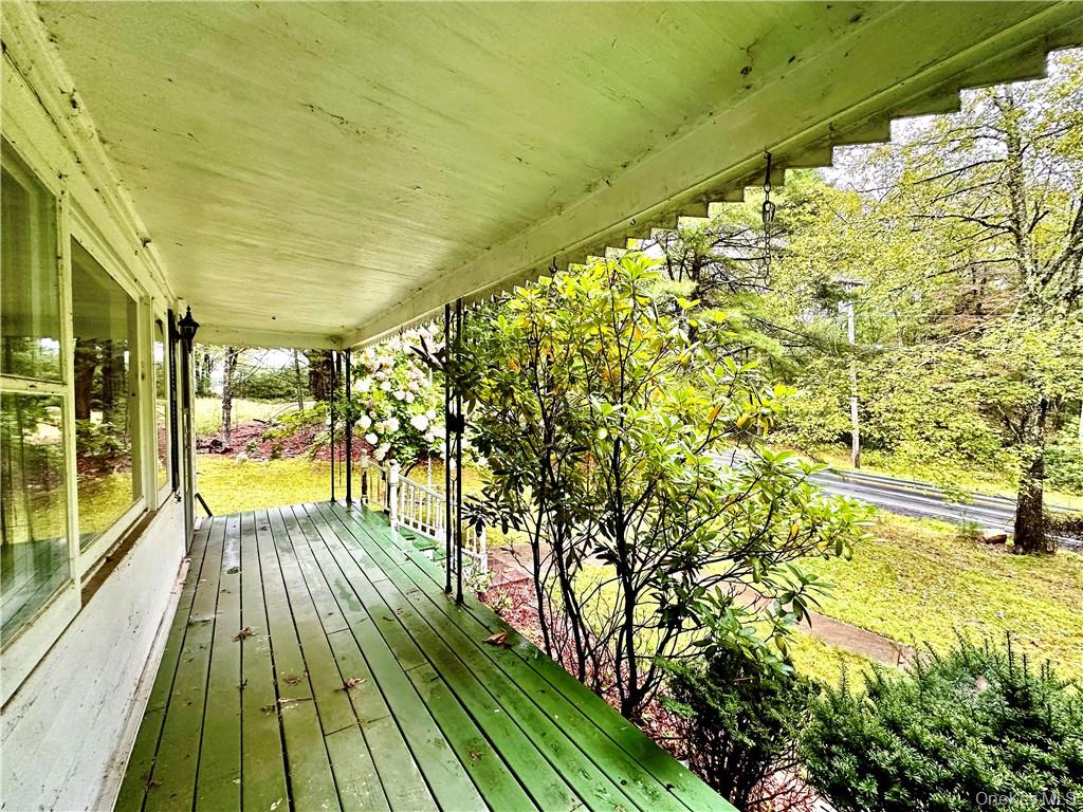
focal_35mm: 14
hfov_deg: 102.1
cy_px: 406
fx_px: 438
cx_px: 542
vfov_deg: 85.7
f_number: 2.2
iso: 160
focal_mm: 2.22
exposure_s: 1/99
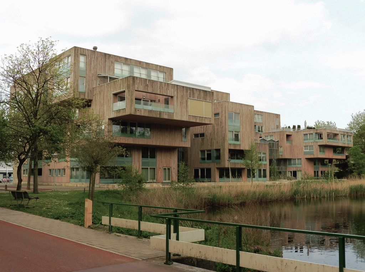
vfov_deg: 36.7
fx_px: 410
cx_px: 182
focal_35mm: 39
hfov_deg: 48.0
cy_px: 136
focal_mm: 6.9
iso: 100
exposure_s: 1/200
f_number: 5
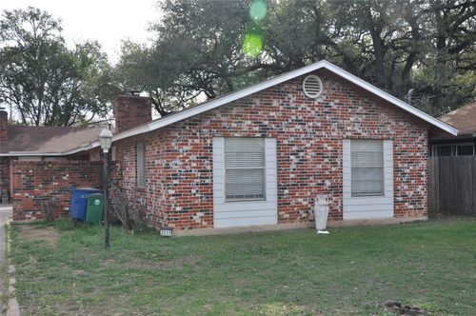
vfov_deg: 34.1
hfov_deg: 49.6
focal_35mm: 39
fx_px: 515
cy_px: 158
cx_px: 238
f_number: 9
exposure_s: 1/320
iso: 200
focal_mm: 26
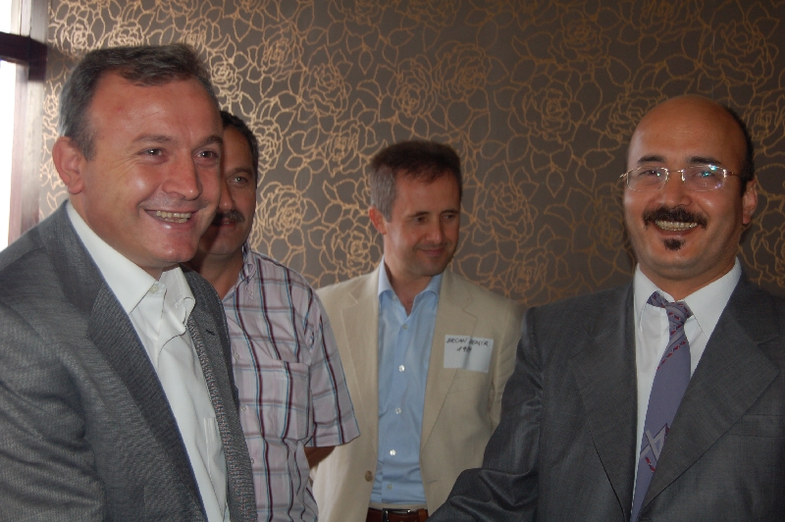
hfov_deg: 37.9
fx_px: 1144
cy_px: 261
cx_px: 392
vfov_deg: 25.7
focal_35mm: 52
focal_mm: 35
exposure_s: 1/60
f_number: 4.8
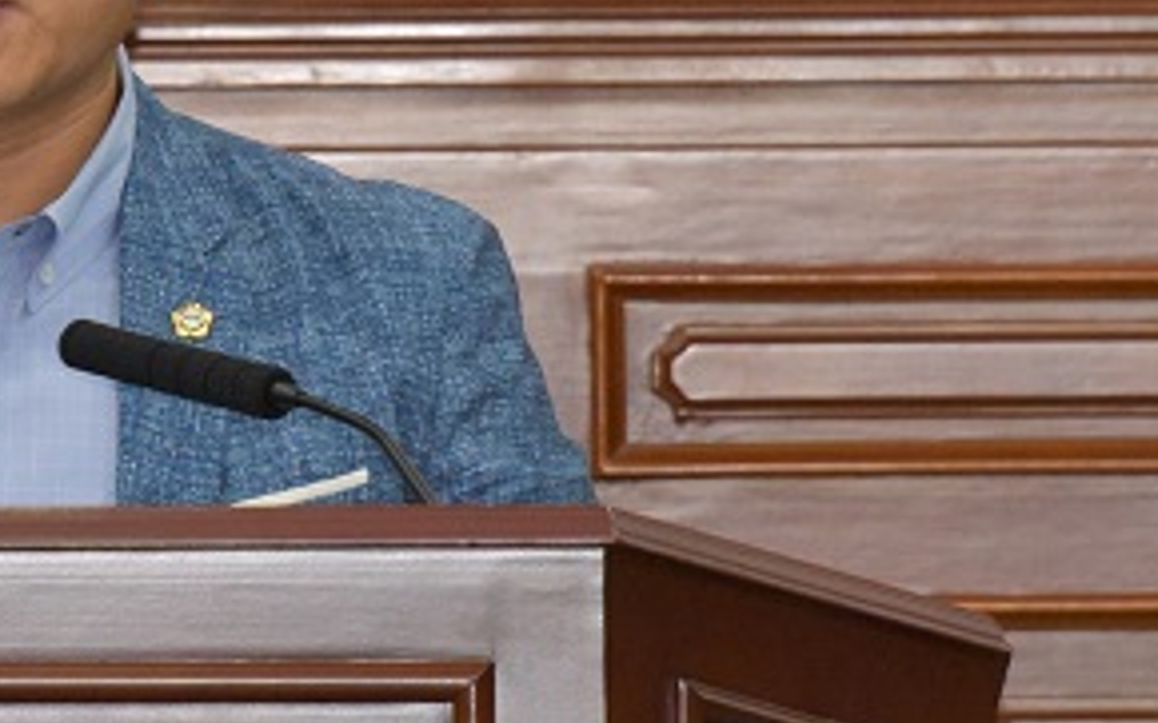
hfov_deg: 2.4
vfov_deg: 1.5
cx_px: -12
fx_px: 27698
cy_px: 118
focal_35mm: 878
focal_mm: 250
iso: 6400
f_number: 9
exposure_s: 1/250
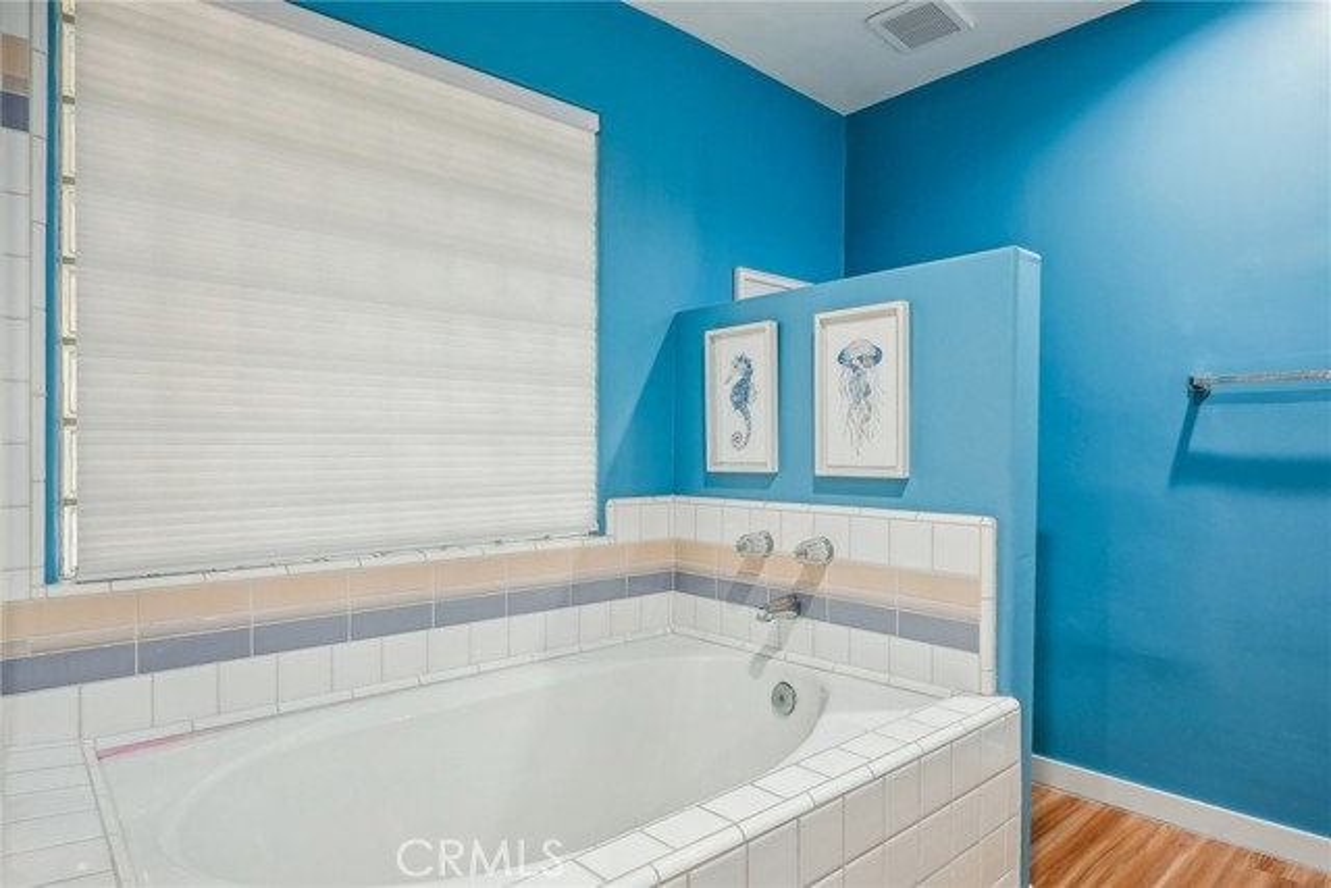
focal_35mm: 20
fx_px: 740
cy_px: 444
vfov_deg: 62.0
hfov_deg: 84.0
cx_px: 666
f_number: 8
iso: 400
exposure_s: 1/10
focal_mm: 20
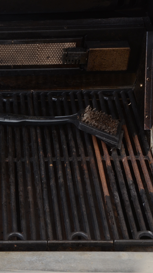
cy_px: 135
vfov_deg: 25.4
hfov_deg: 14.0
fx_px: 604
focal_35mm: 84
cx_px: -27
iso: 400
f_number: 11
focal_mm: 35
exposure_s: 1/125
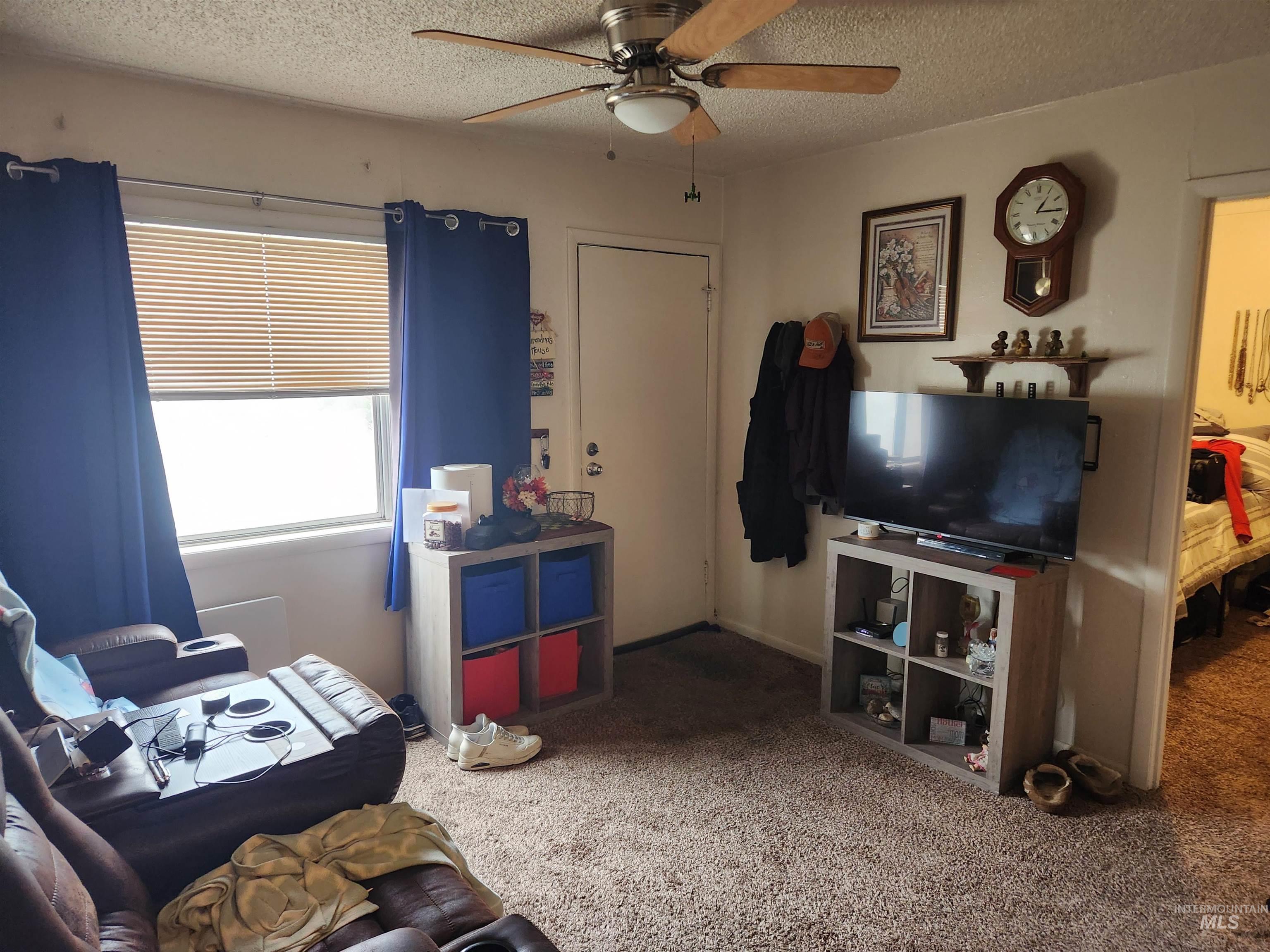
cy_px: 476
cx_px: 635
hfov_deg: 73.9
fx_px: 844
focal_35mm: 23
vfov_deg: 58.9
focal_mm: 5.4
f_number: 1.8
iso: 500
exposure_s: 1/120
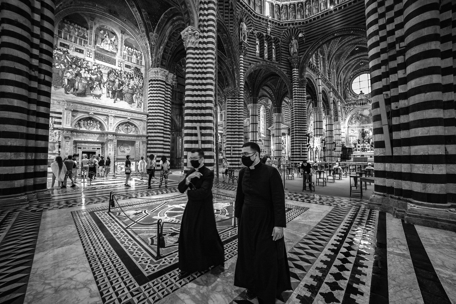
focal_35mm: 15
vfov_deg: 77.4
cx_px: 228
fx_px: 190
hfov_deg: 100.4
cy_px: 152
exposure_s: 1/40
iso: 3200
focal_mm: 15
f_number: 2.8
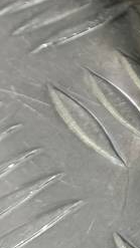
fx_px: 805
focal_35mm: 122
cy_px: -43
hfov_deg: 9.2
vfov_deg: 16.9
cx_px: 306
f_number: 1.6
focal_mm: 4.11
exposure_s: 1/50
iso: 127
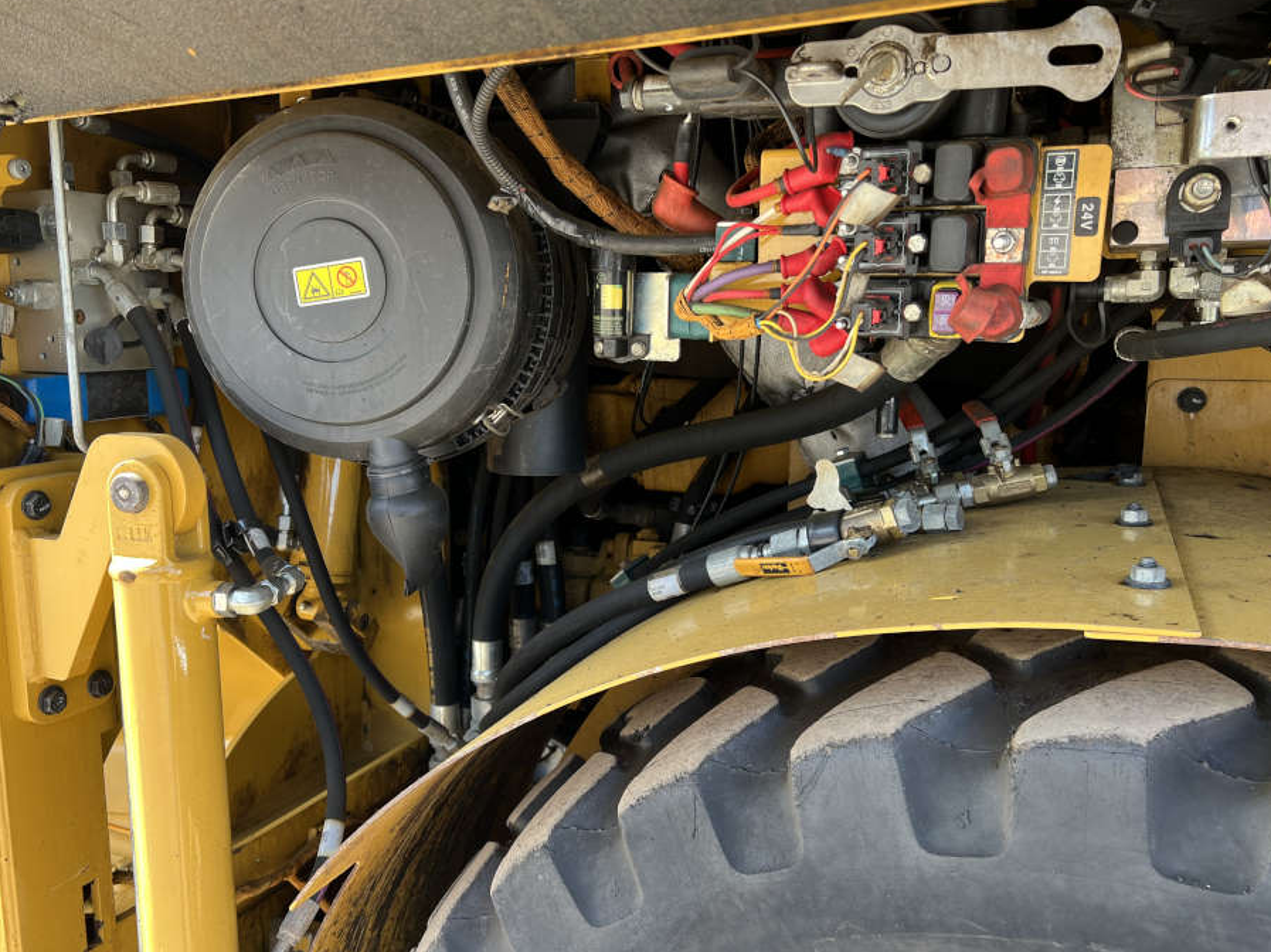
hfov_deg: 61.6
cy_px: 499
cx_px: 594
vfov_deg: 48.2
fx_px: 1064
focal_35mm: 29
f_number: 1.5
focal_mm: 5.7
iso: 40
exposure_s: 1/121
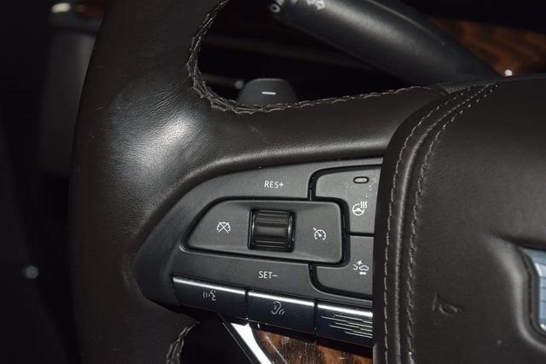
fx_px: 1183
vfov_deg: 17.5
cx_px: 273
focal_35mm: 78
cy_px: 182
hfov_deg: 26.0
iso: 100
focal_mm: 52
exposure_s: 1/60
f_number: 8
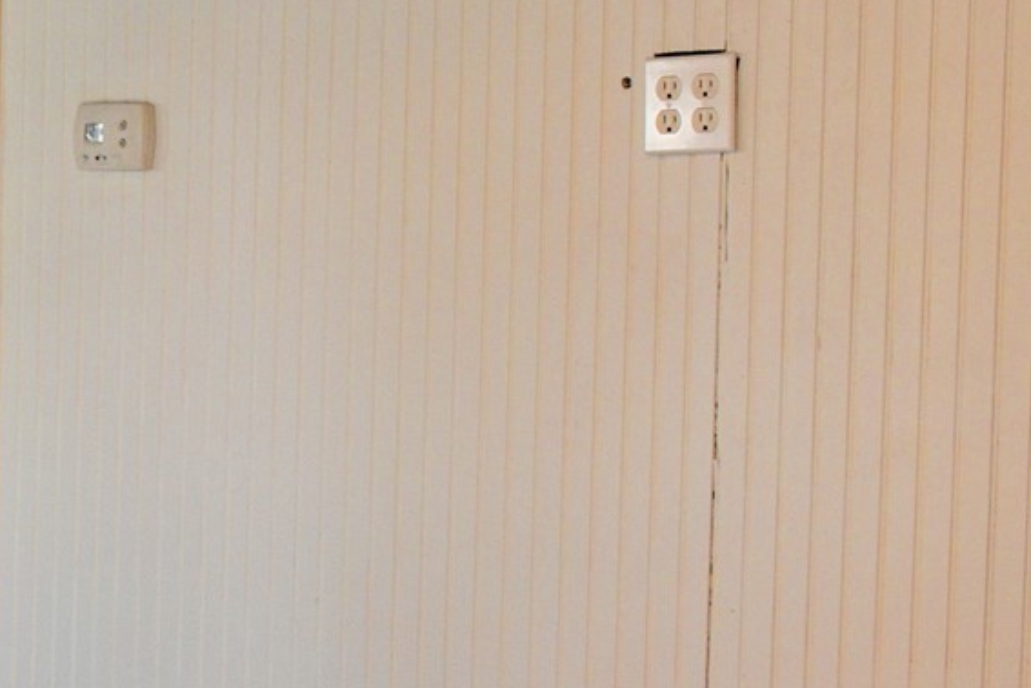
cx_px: -495
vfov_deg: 14.1
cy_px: 292
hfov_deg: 18.7
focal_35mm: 97
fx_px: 2778
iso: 400
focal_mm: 18
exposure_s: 1/100
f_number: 5
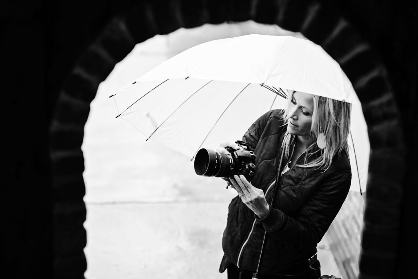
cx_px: 209
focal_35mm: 85
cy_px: 140
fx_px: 987
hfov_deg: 23.9
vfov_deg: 16.1
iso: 160
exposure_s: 1/250
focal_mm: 85
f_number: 2.2
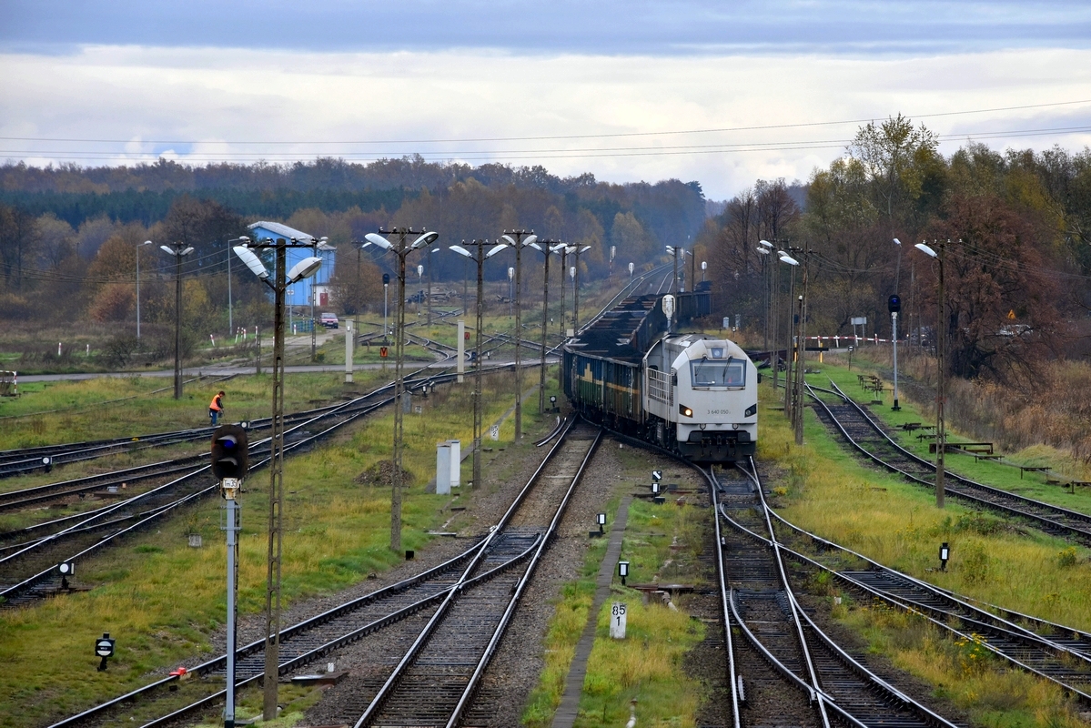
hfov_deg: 13.0
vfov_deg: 8.7
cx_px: 546
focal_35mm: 158
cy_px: 364
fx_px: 4774
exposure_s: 1/320
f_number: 6.3
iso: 250
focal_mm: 105
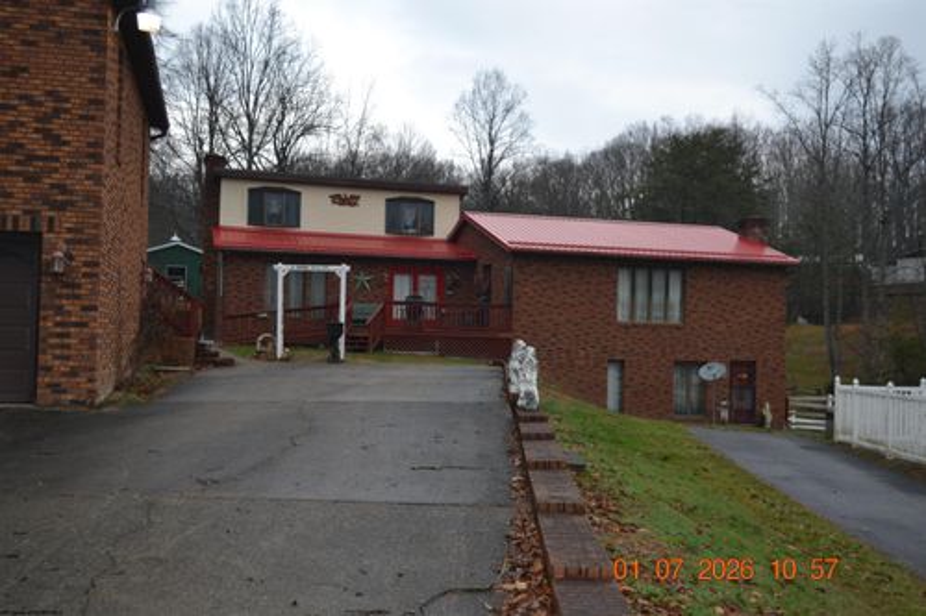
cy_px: 308
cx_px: 463
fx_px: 926
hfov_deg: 53.1
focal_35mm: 36
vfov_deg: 36.8
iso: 250
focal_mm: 24
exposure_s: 1/125
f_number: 4
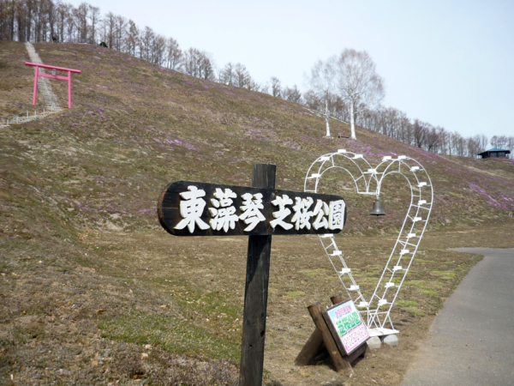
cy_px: 193
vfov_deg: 42.9
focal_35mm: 33
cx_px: 257
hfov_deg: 55.4
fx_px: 490
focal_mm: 5.5
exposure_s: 1/125
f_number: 8
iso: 100
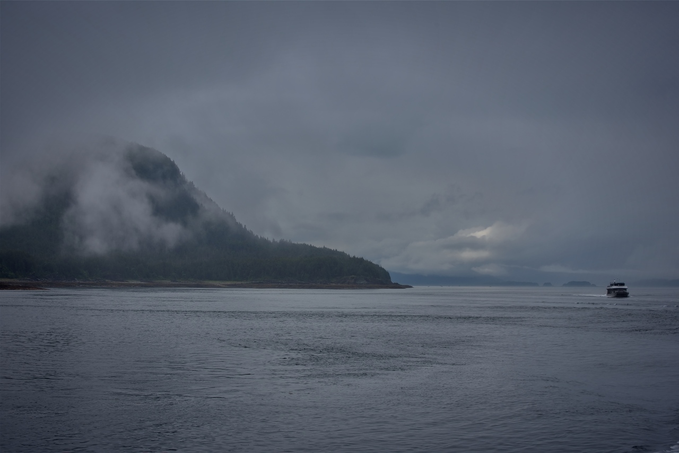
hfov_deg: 28.8
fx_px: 1320
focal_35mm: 70
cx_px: 340
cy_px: 226
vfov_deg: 19.5
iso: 100
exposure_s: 1/500
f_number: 11
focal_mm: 70
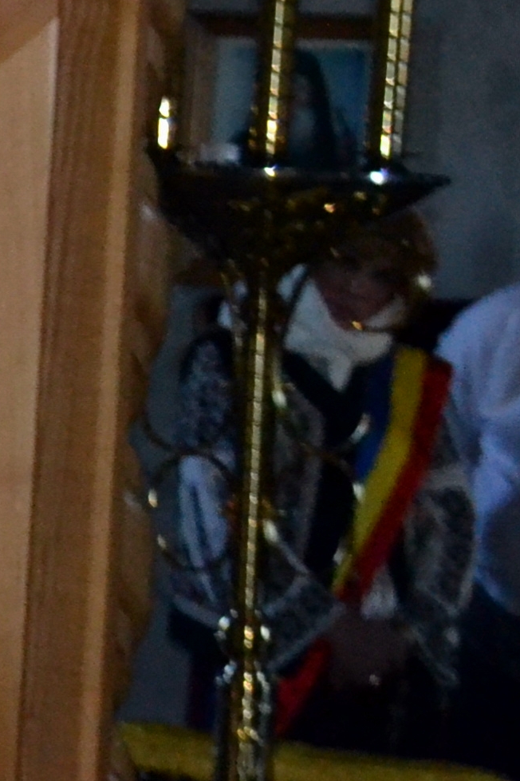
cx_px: -1285
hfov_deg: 5.8
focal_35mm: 212
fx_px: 4593
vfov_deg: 9.7
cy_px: 453
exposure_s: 1/200
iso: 2800
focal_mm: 30
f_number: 6.3
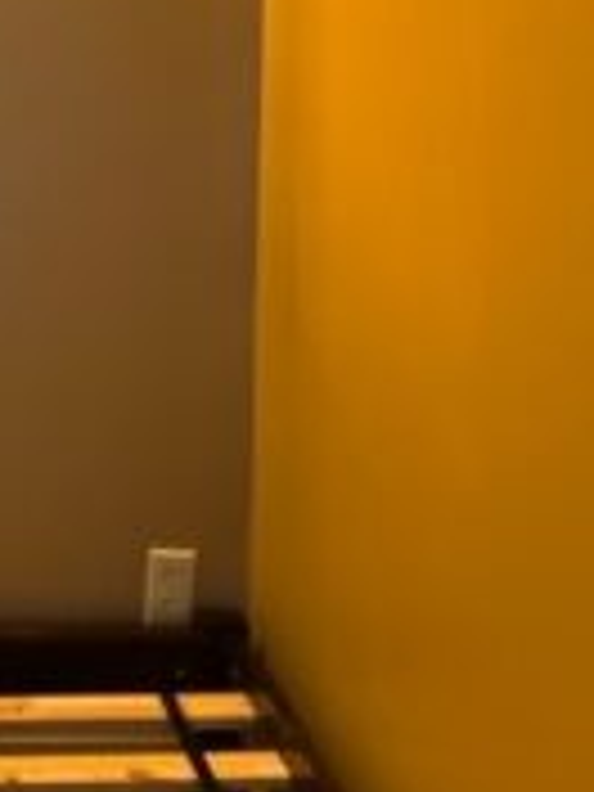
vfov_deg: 23.8
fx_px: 1624
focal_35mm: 71
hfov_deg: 19.0
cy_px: -266
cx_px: -212
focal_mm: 5.7
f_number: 1.5
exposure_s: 1/120
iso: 125
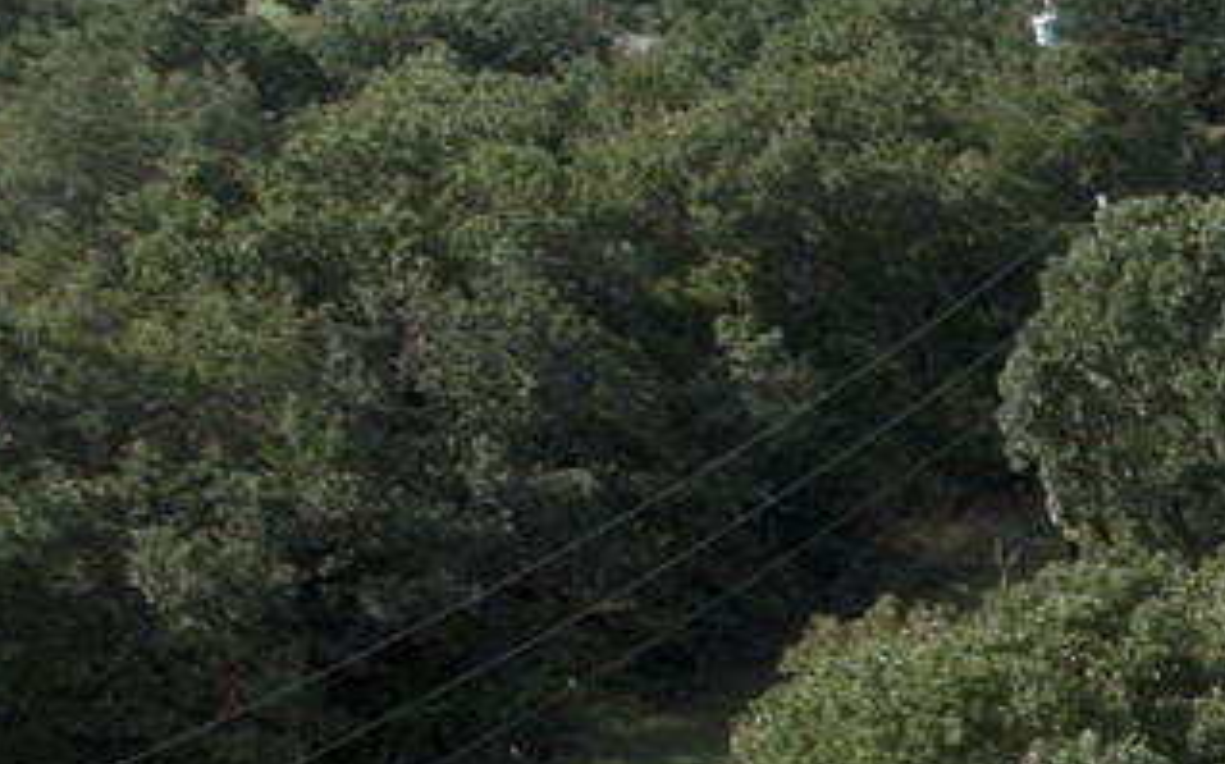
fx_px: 5105
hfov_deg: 10.2
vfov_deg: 8.0
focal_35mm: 153
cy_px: 1762
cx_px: 3642
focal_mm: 12.29
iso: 100
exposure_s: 1/200
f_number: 5.6
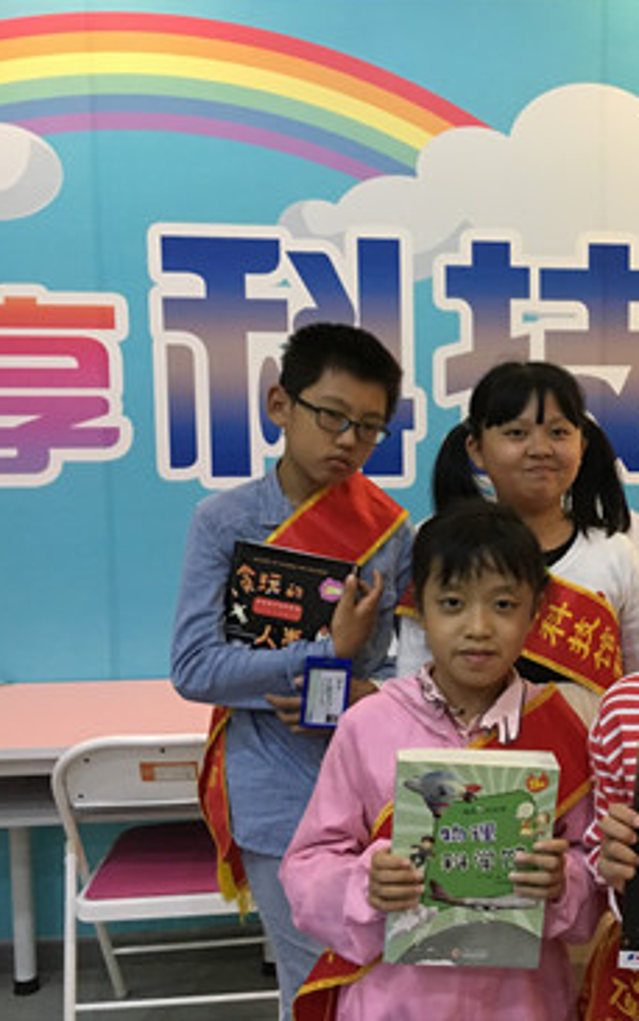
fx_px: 1169
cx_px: 617
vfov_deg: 47.2
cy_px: 509
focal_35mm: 42
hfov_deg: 28.9
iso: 200
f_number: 2.2
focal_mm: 4.15
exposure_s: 1/20
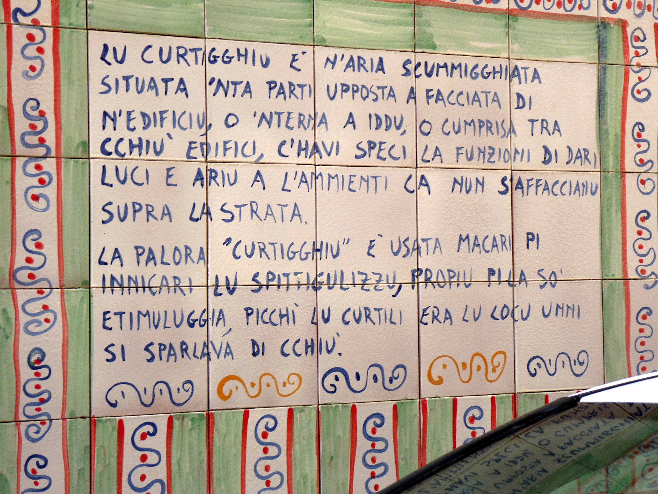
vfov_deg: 17.6
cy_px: 247
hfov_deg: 23.3
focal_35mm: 84
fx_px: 1597
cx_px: 329
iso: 100
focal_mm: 14.9
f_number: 3.4
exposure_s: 1/50
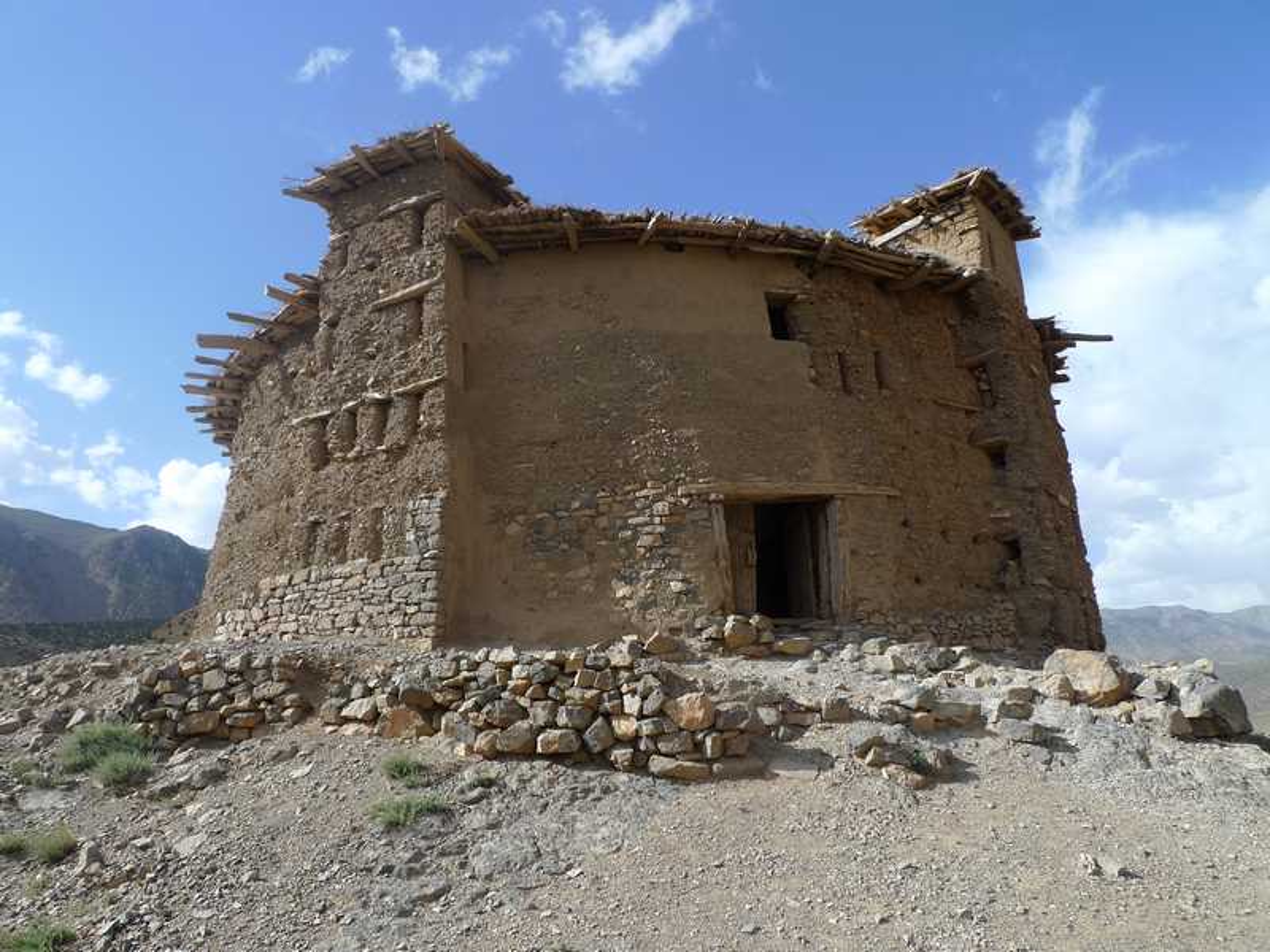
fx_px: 881
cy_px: 476
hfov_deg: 71.6
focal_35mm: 24
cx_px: 635
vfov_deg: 56.8
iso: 80
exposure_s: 1/500
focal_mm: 5.1
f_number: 4
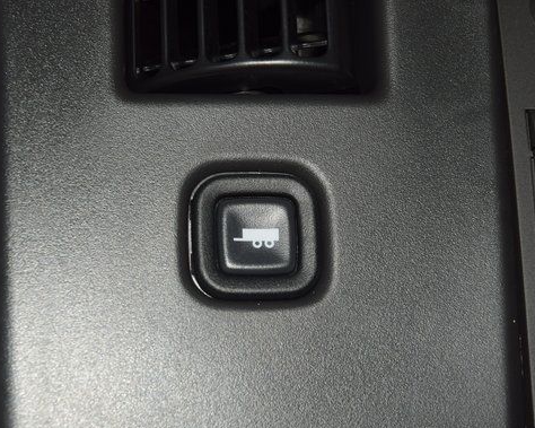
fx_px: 2105
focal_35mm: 133
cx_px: 273
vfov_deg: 11.6
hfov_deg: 14.5
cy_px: 240
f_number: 8
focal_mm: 70
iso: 100
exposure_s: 1/125
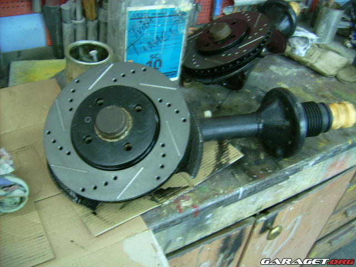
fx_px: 360
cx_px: 178
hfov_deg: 52.6
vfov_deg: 40.7
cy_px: 134
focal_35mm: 35
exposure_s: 1/5
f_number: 2.8
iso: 50
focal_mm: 5.95
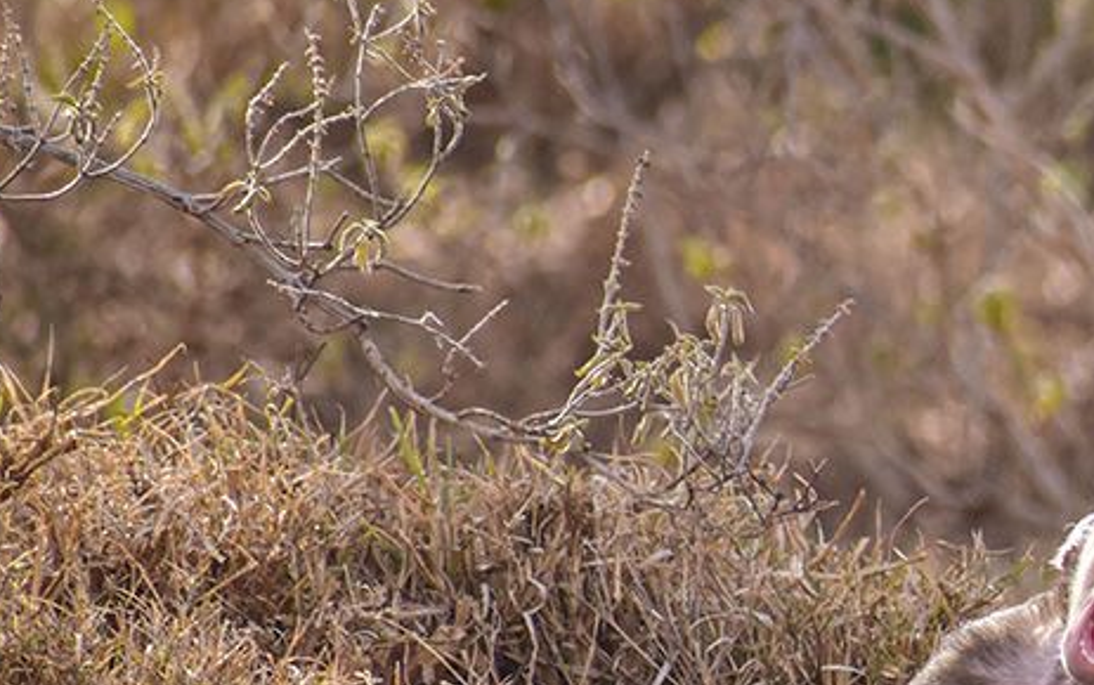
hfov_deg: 1.8
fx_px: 35442
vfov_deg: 1.1
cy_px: 513
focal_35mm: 1188
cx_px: 1344
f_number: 6.3
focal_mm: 300
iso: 800
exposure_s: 1/800
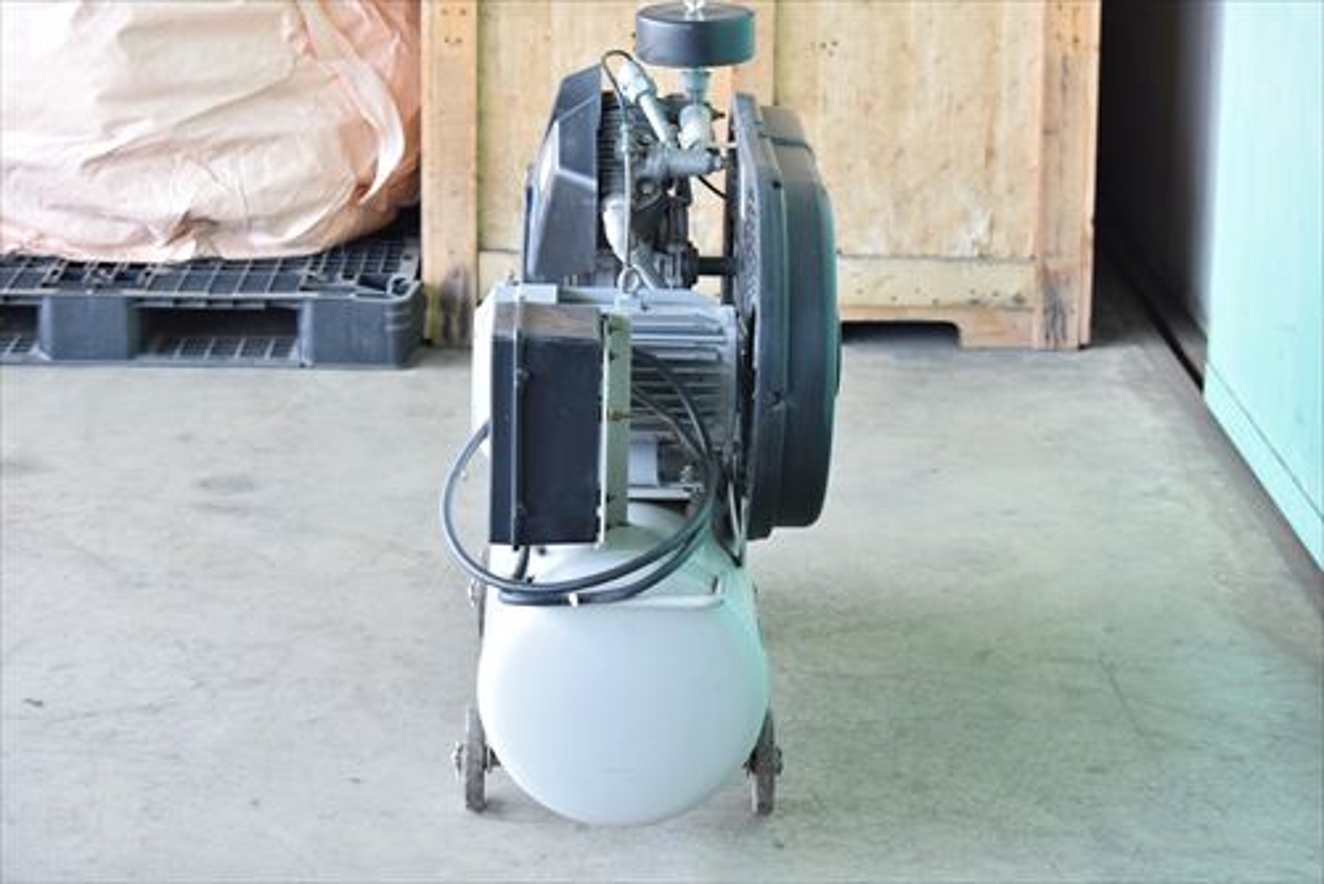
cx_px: 662
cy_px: 442
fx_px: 3036
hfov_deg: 24.6
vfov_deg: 16.6
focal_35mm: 82
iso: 1250
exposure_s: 1/200
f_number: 6.3
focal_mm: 55
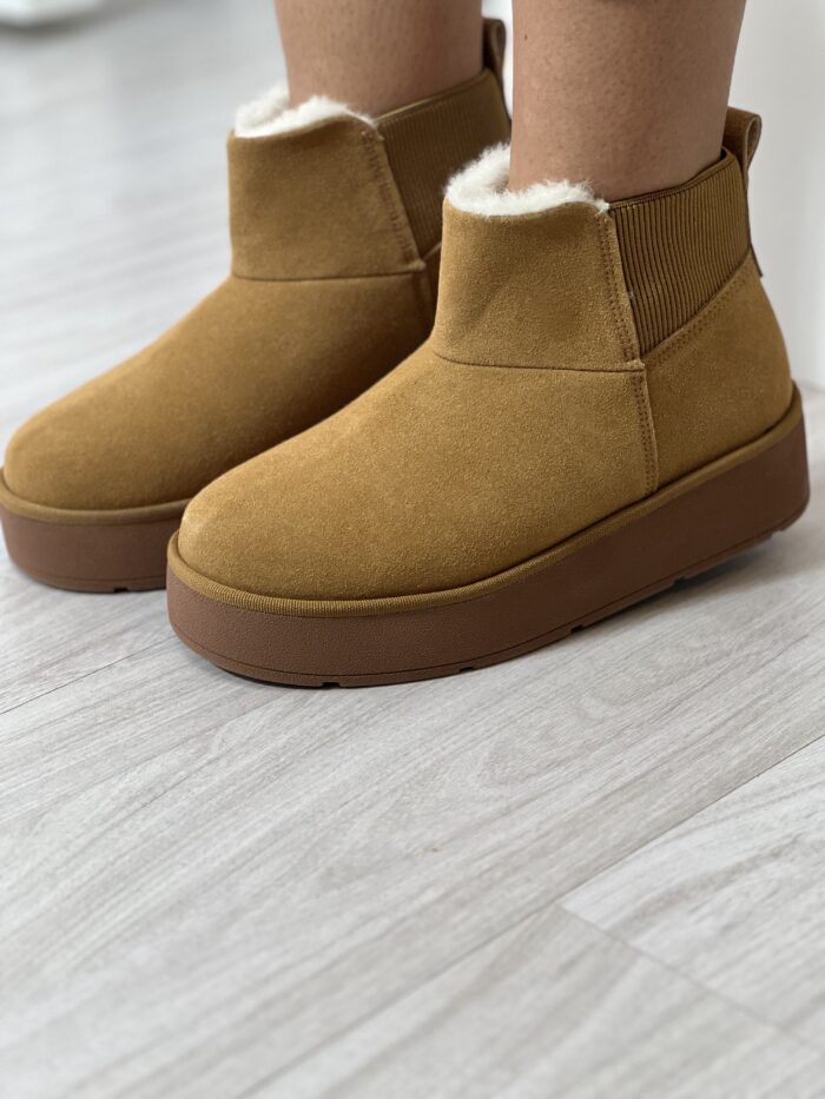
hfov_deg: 19.1
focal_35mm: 77
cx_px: 412
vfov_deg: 25.3
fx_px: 2446
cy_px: 550
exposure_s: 1/120
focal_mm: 9
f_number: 2.8
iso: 200
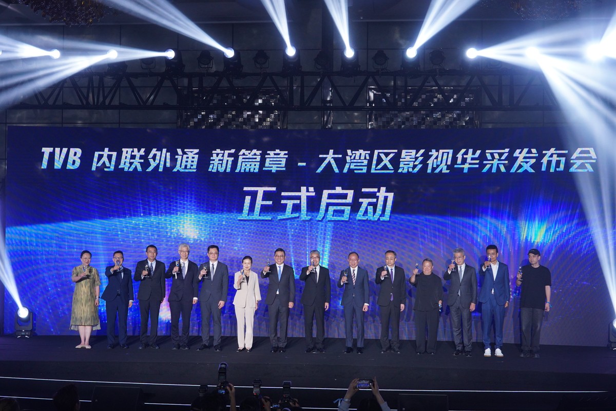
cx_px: 308
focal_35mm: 55
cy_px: 206
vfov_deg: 24.6
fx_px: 941
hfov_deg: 36.2
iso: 2500
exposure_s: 1/250
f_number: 8
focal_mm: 55
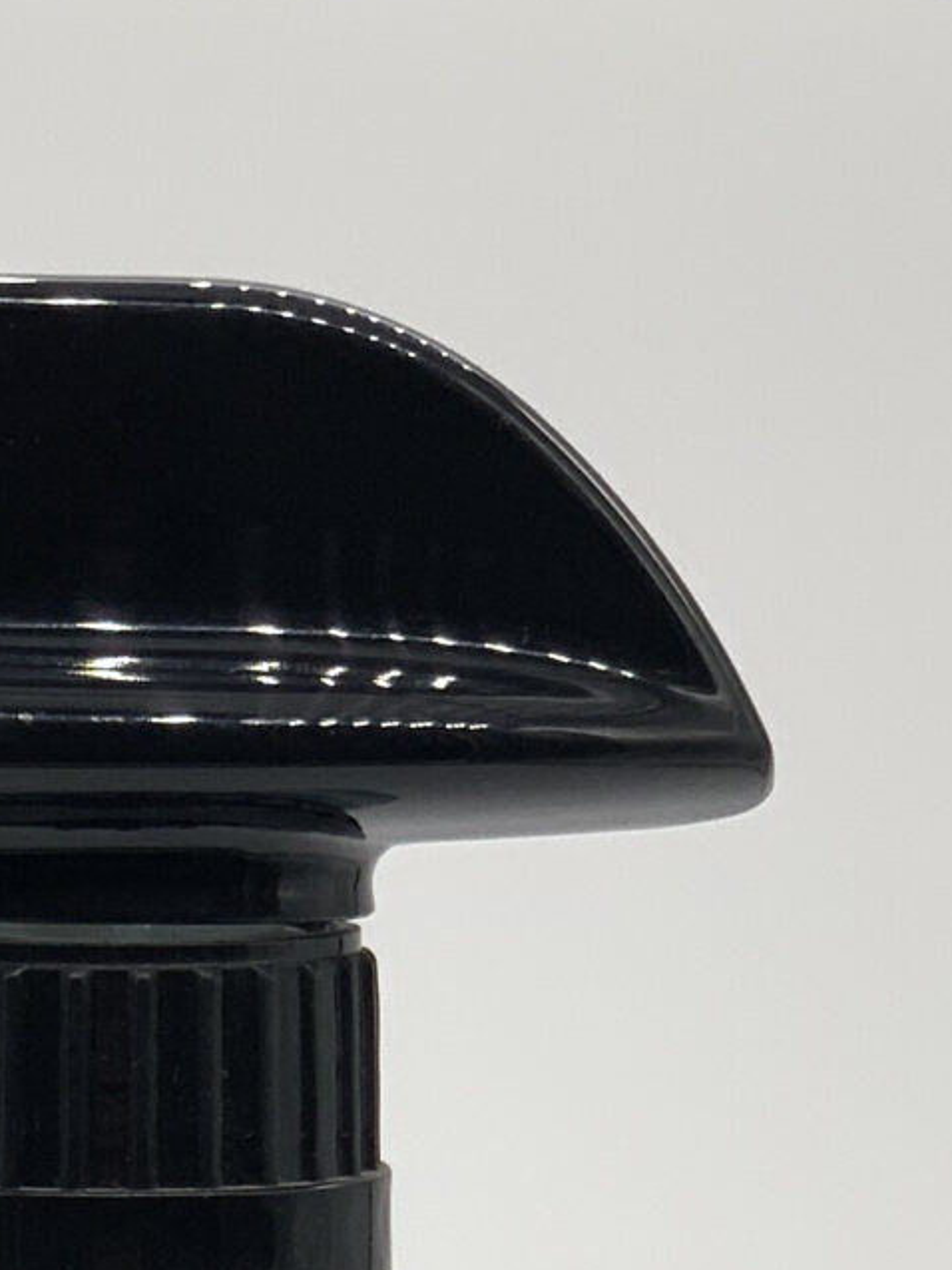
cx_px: -6
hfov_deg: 7.1
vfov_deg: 9.1
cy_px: 2123
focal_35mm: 209
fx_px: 7661
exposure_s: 1/121
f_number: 2.4
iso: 25
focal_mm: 6
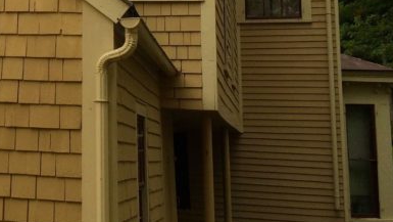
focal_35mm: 84
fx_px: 876
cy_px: -10
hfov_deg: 23.3
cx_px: -71
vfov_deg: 14.2
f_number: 2.2
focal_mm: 4.15
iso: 32
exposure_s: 1/604
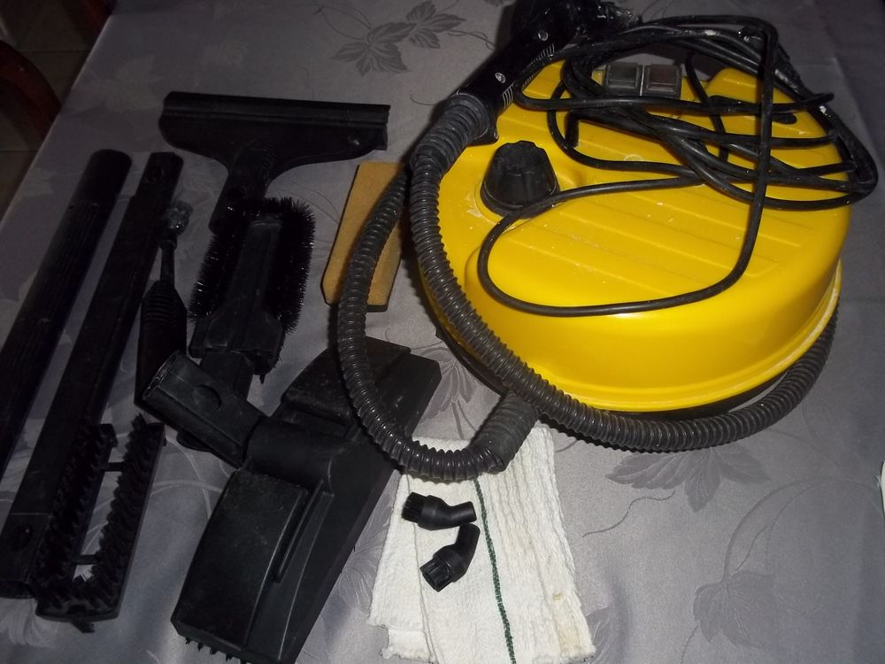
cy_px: 332
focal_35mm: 36
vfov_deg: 39.7
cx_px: 442
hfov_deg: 51.4
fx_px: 920
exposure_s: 1/30
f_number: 3.1
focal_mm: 6.5
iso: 160
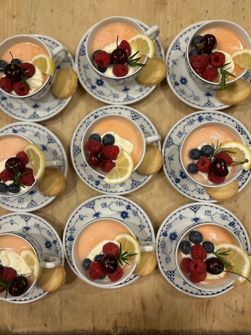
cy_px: 168
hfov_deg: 53.1
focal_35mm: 26
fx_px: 251
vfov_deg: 67.3
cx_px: 126
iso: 80
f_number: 1.5
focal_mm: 5.7
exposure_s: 1/50
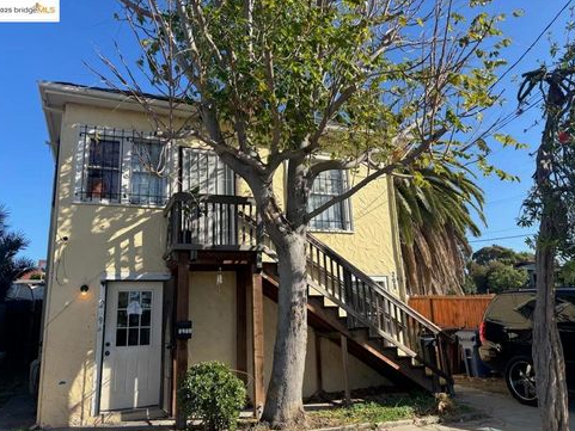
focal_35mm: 27
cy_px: 221
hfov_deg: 65.3
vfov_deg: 51.4
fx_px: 449
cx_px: 285
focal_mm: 5.96
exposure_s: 1/1812
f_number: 1.6
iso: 50
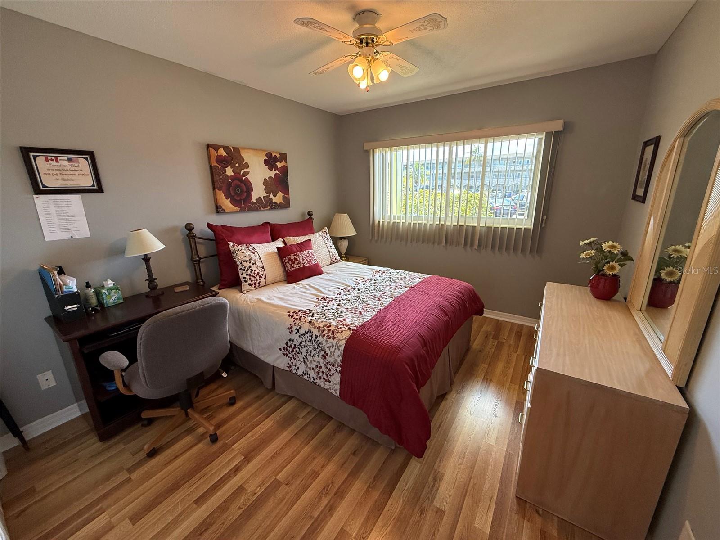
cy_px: 270
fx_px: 291
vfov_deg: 85.7
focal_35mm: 14
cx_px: 360
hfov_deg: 102.1
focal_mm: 2.22
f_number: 2.2
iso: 200
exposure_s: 1/120
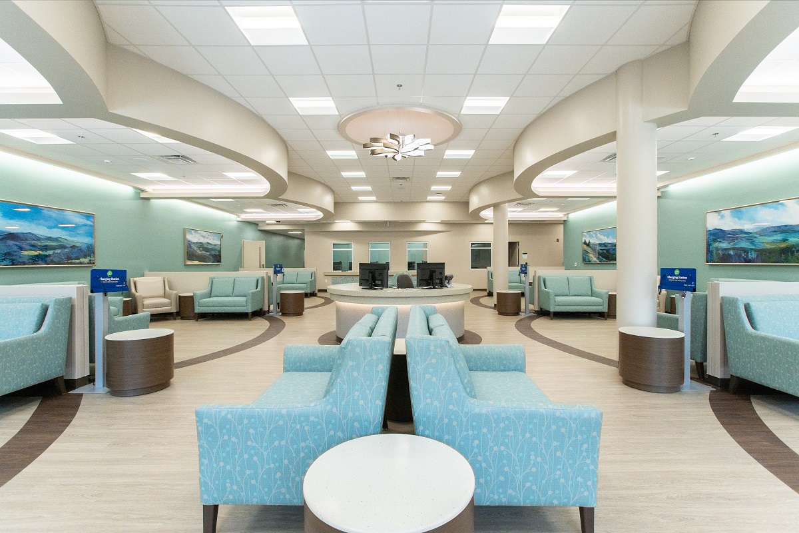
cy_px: 266
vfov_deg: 73.7
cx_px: 400
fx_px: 355
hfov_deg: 96.7
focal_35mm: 16
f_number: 5.6
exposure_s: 1/640
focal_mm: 16
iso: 640
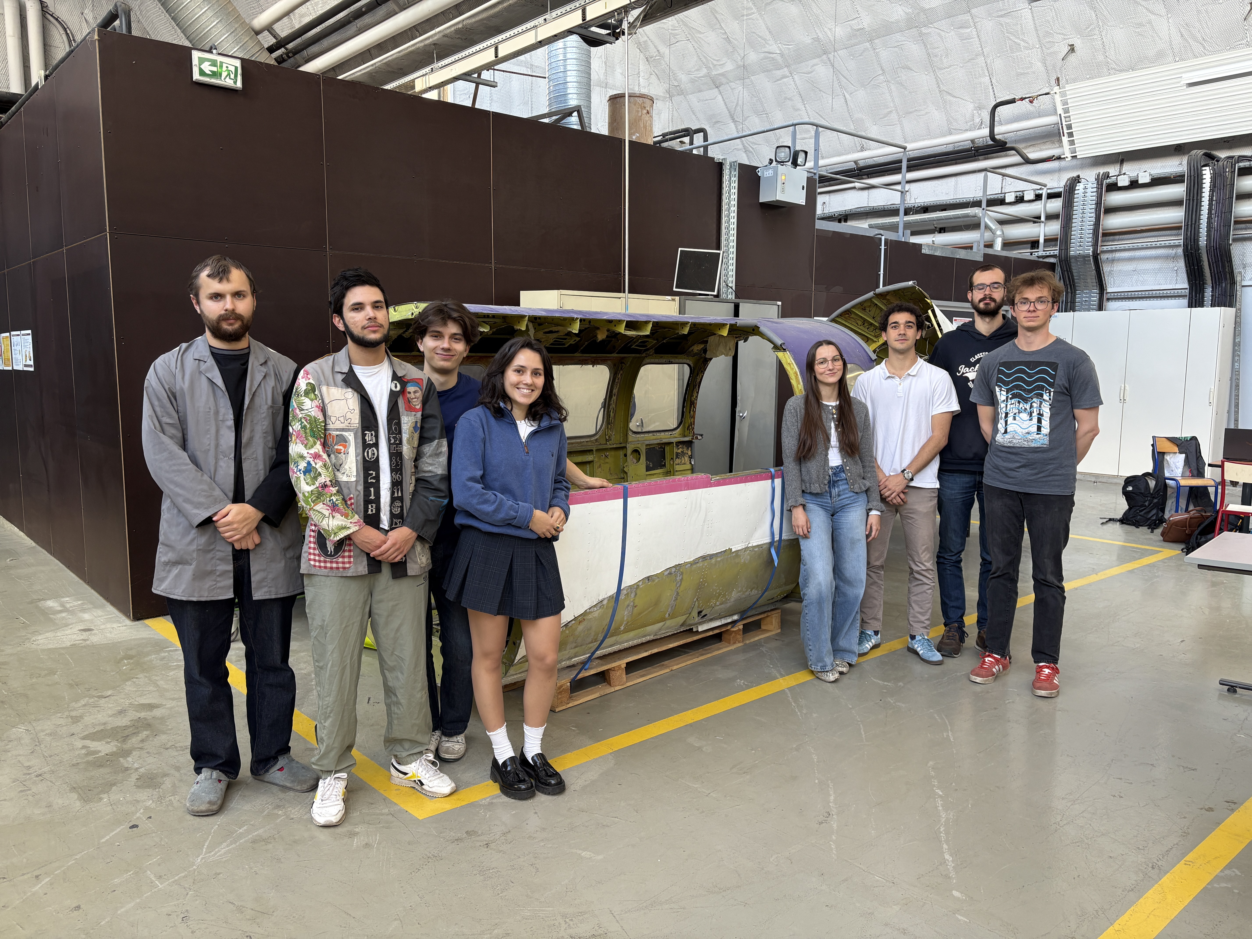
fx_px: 940
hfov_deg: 67.3
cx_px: 626
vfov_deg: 53.1
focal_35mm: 26
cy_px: 470
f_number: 1.6
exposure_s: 1/100
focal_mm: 5.96
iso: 125
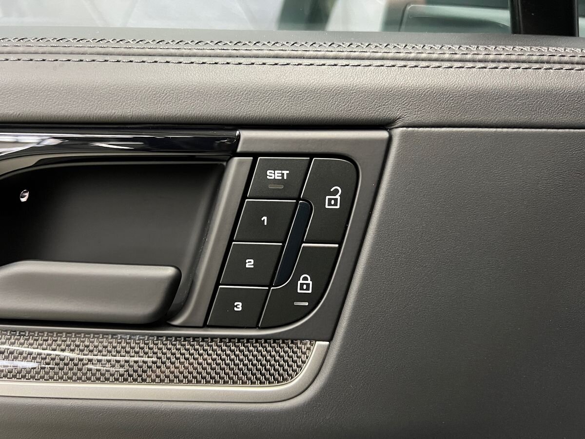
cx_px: 292
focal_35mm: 26
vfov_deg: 53.1
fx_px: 439
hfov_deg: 67.3
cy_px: 220
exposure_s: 1/40
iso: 640
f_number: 1.5
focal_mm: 5.7
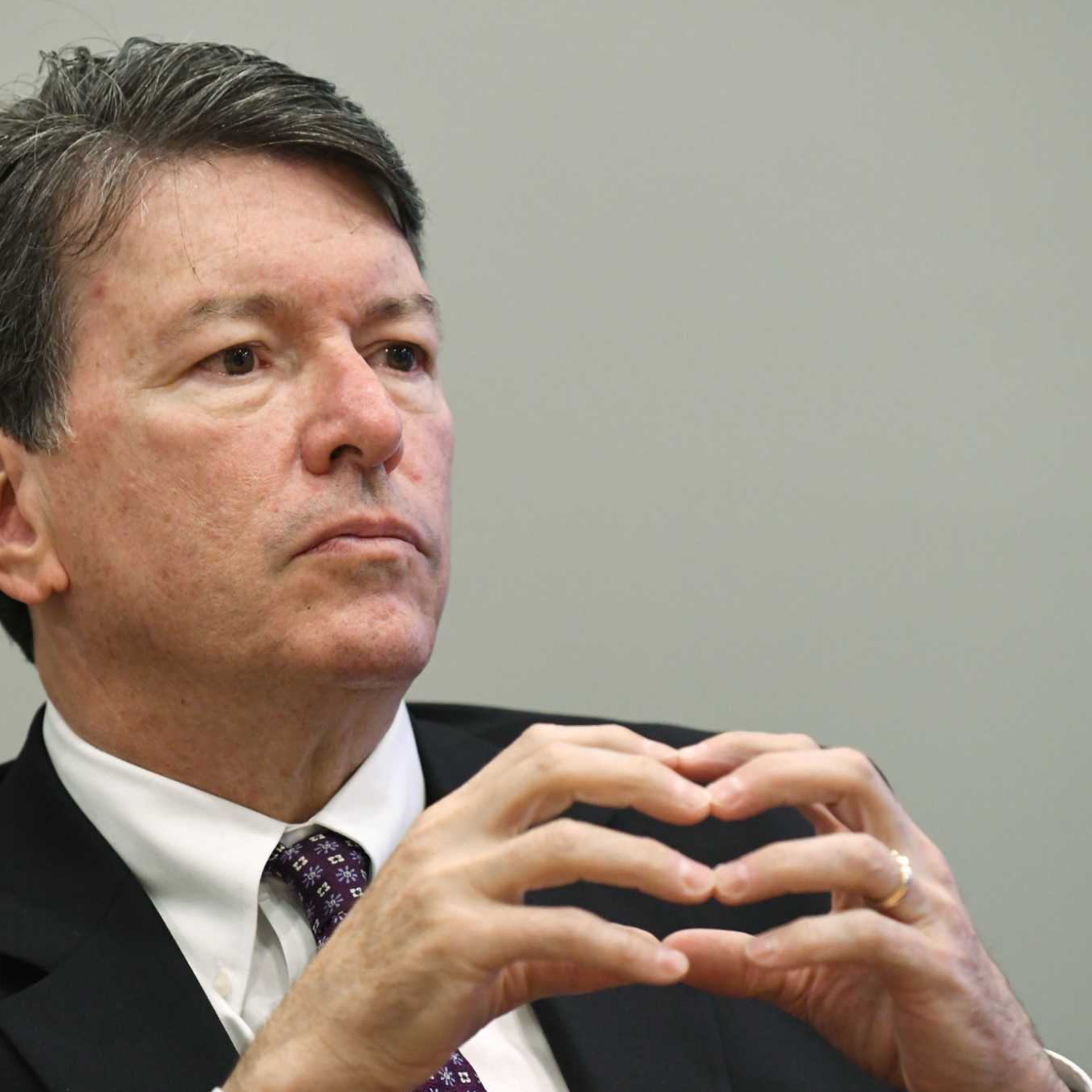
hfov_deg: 6.1
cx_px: 438
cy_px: 546
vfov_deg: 6.1
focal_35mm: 288
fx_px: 10279
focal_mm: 150
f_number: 2.8
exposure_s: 1/160
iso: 3200
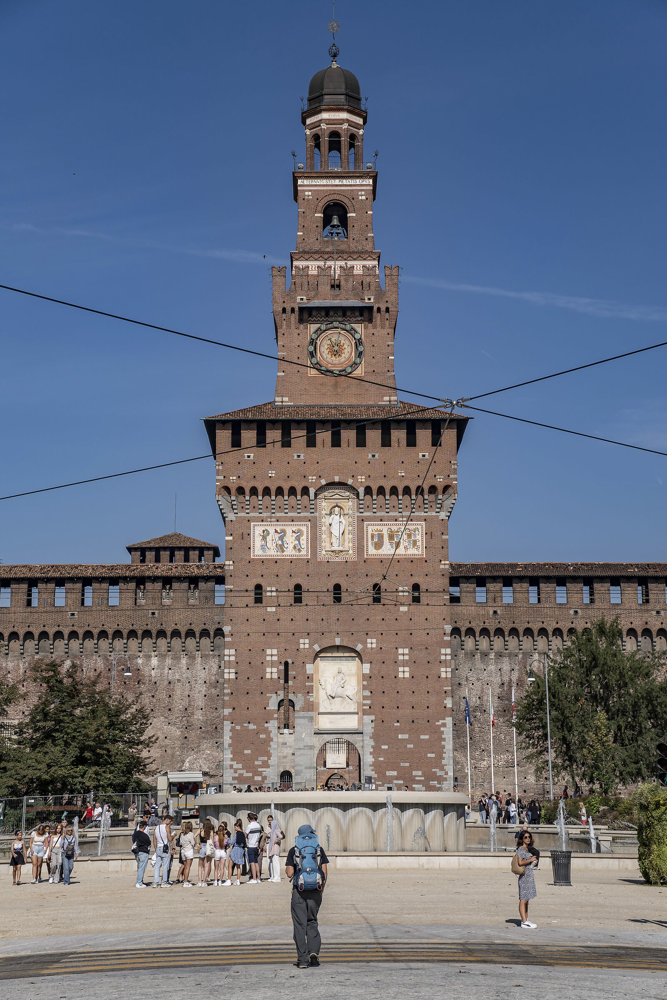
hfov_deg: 21.3
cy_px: 500
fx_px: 1772
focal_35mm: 64
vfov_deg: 31.5
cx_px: 334
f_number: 8
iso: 100
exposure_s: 1/500
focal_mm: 42.5
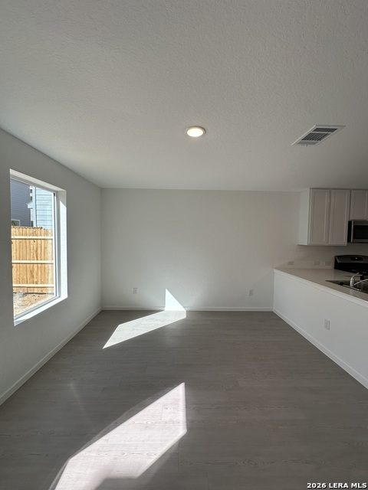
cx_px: 184
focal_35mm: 14
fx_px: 198
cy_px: 245
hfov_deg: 85.7
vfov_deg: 102.1
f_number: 2.2
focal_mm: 2.22
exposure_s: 1/288
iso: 40
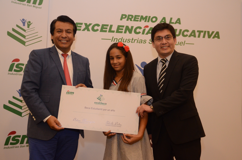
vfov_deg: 32.9
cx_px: 121
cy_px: 80
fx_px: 272
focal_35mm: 40
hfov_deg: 48.0
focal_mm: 27
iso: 2000
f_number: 4.5
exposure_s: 1/80
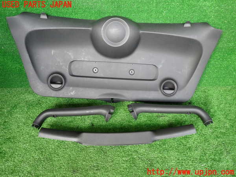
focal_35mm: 25
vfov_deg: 54.9
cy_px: 88
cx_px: 118
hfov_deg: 69.4
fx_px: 170
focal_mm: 4.5
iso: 200
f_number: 2
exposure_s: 1/100
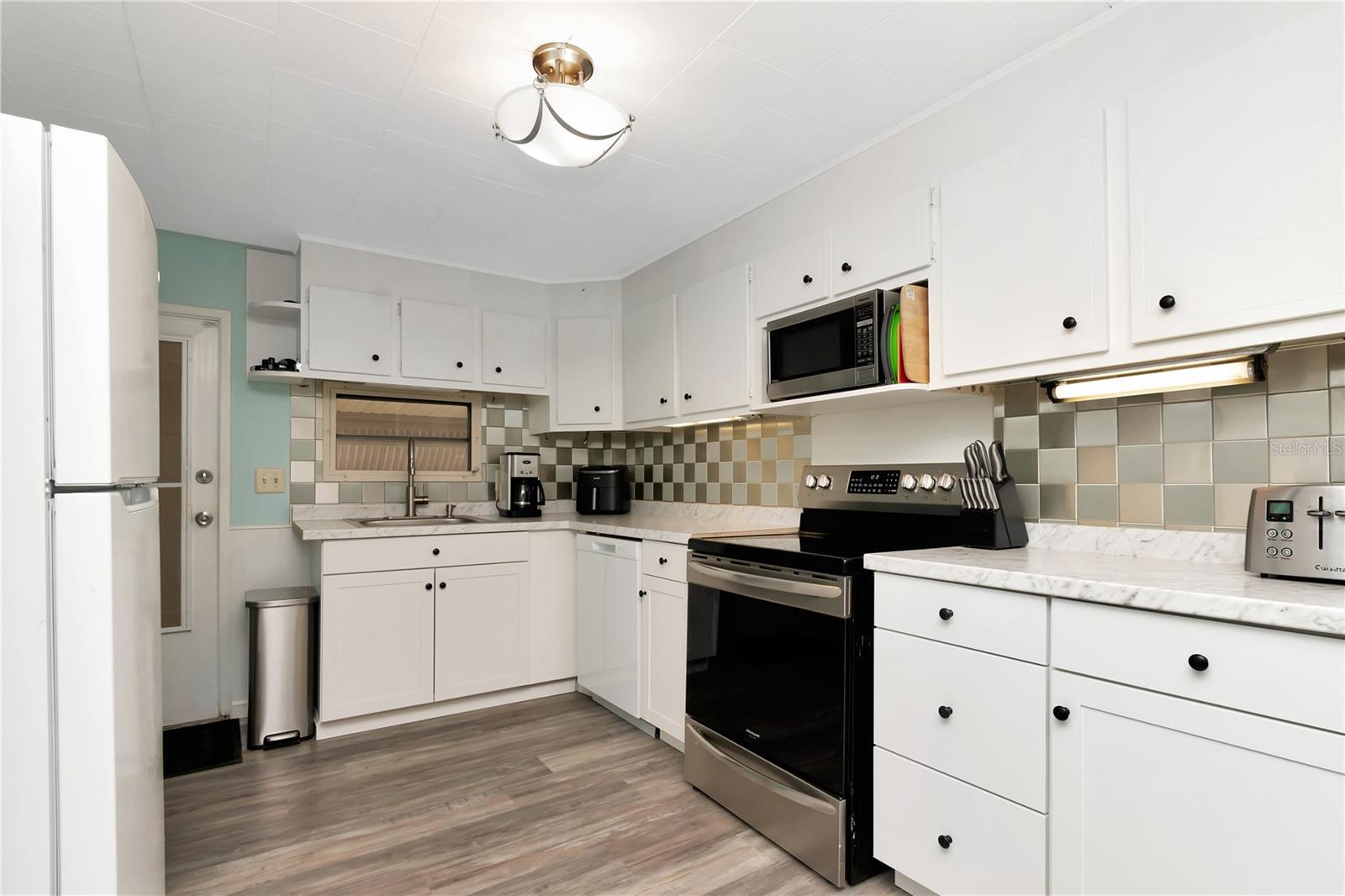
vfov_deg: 72.0
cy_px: 448
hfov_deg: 95.0
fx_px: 616
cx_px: 672
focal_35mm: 16
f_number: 9
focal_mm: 11
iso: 500
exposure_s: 1/200
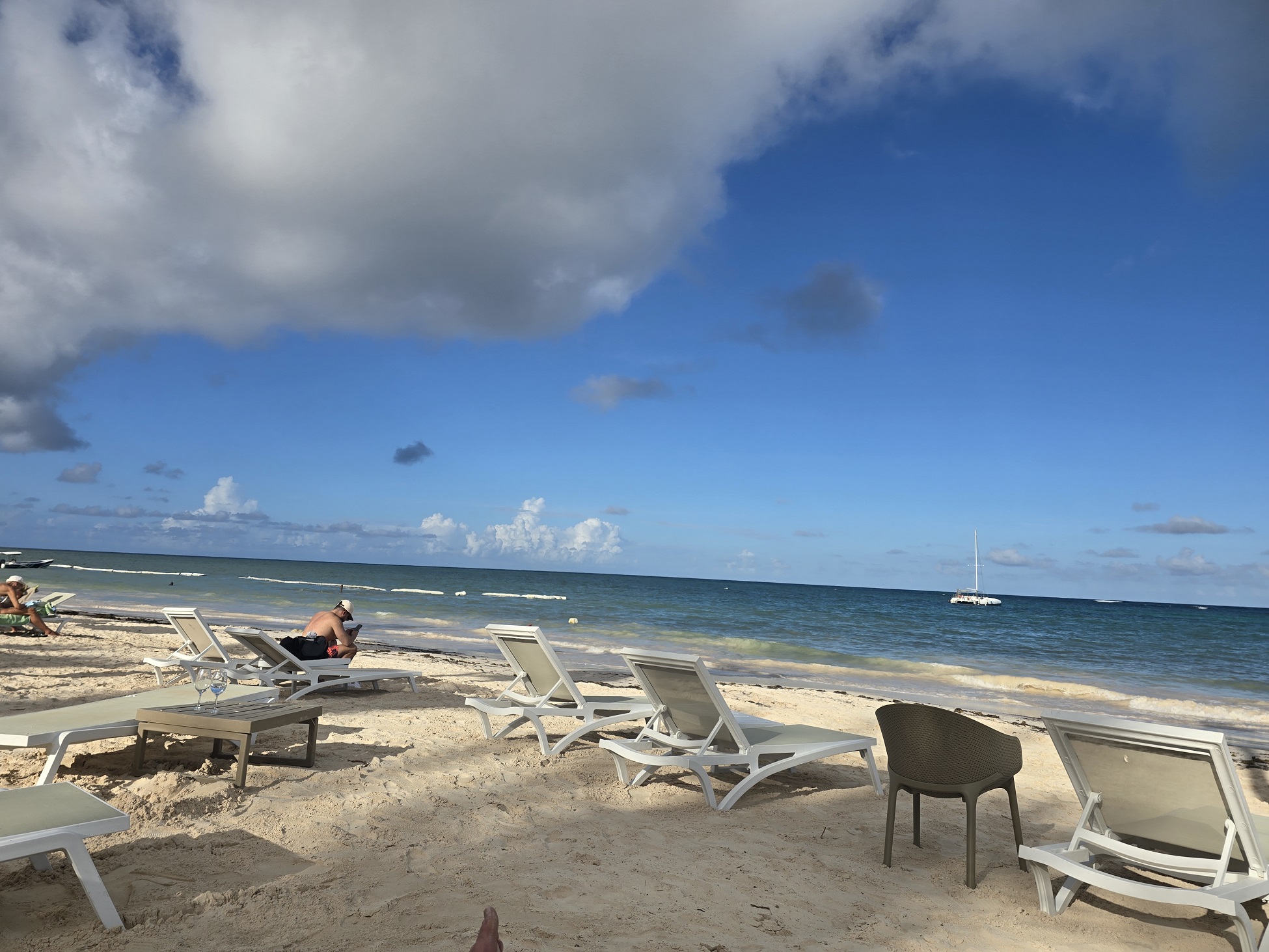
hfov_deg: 73.9
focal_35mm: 23
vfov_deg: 58.9
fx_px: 843
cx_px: 634
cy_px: 476
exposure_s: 1/1328
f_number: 1.7
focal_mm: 6.3
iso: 12
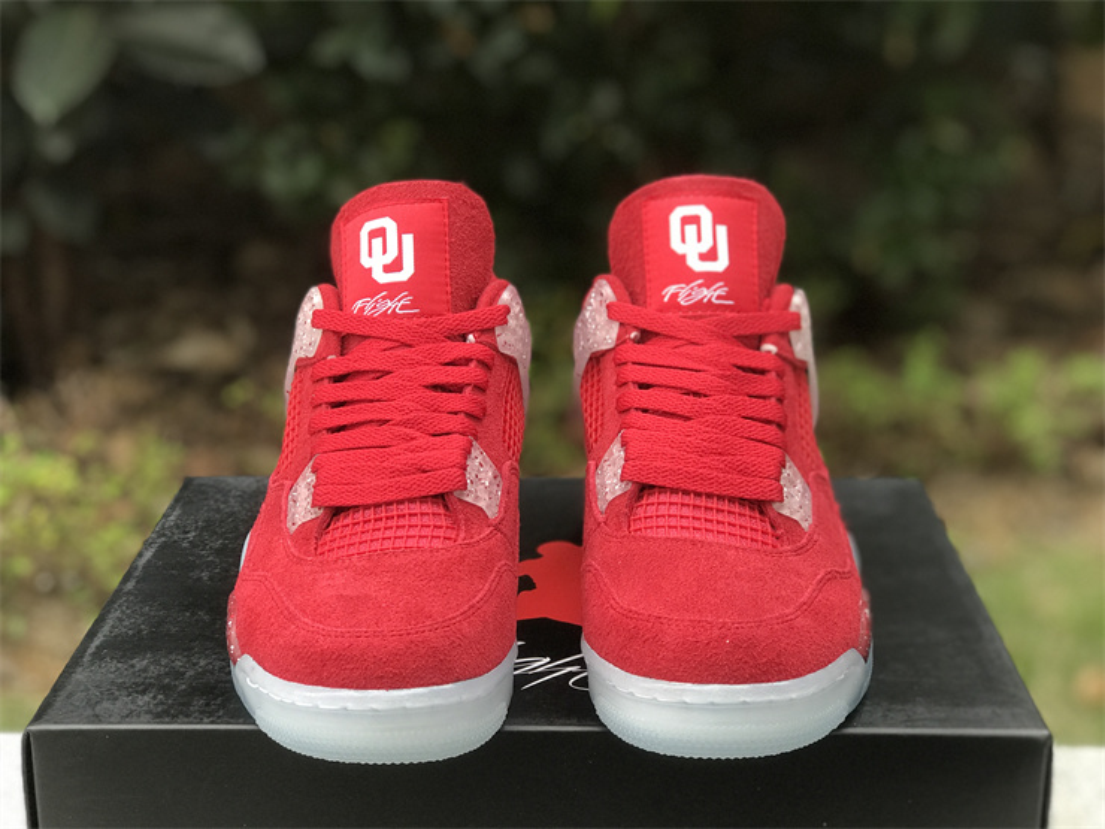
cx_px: 552
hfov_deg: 33.8
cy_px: 414
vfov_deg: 25.7
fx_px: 1820
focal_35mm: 57
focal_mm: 6.6
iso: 50
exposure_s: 1/50
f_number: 2.8
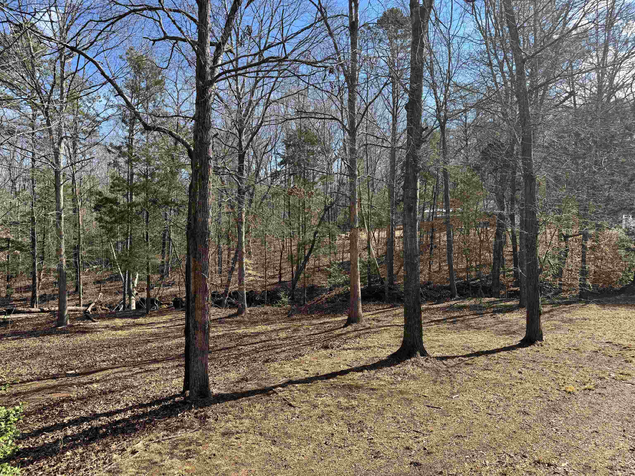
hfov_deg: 71.6
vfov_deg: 56.8
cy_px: 238
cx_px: 318
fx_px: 440
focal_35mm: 24
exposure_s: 1/1597
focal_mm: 6.76
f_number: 1.78
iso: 80
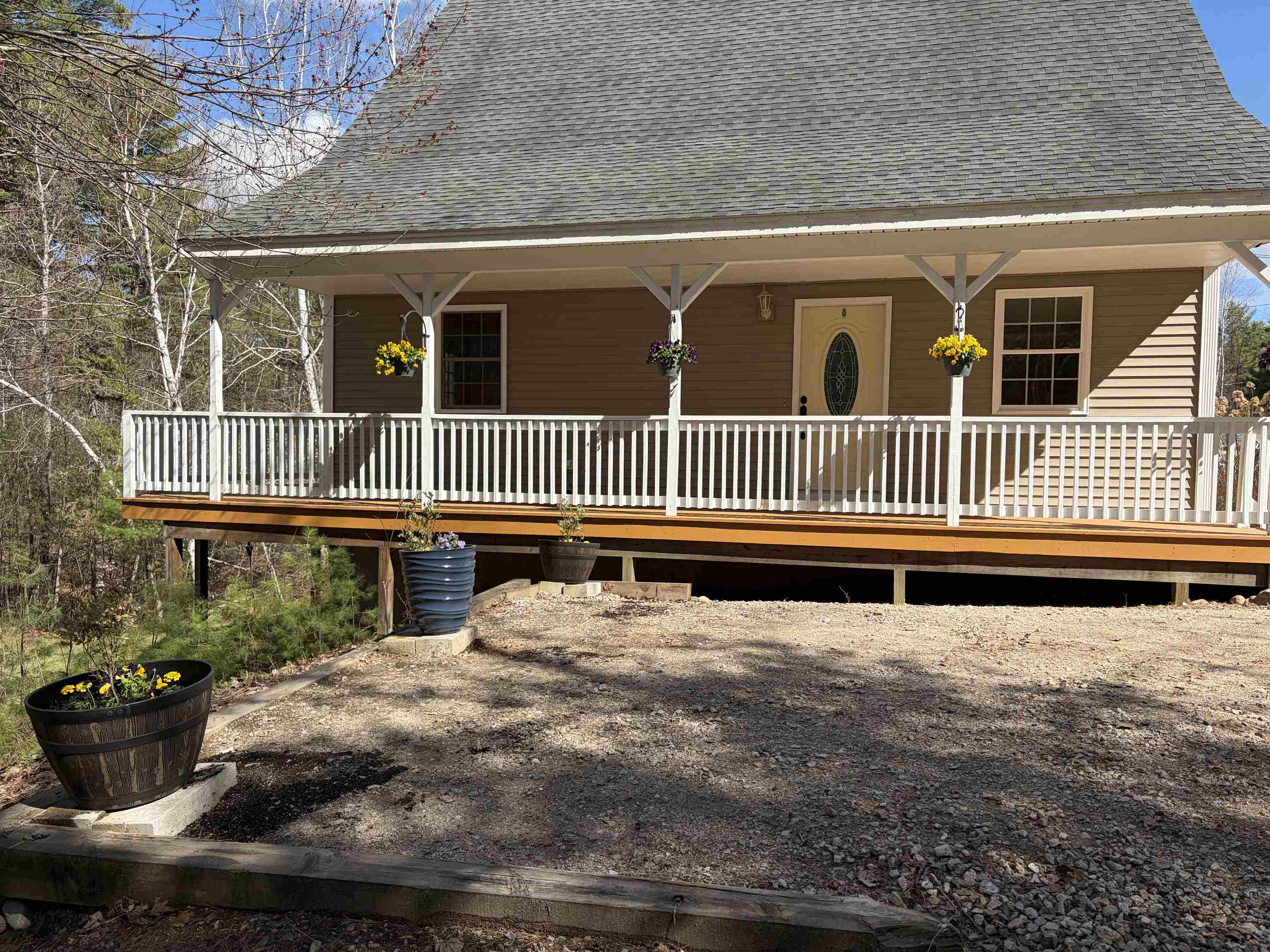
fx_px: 954
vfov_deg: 53.1
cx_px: 635
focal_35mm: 26
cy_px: 476
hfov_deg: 67.3
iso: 50
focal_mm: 5.96
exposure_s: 1/2141
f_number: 1.6
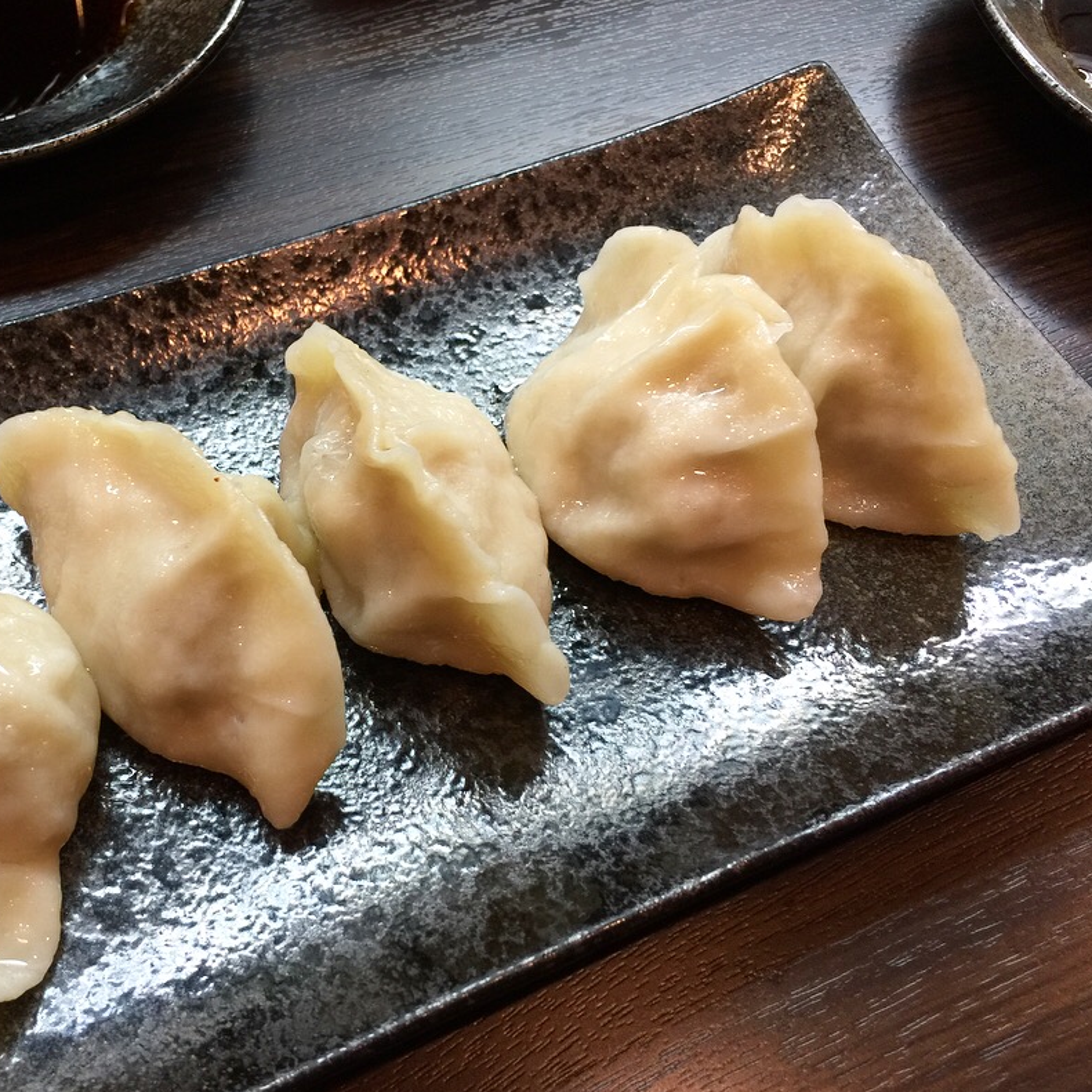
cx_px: 352
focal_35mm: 35
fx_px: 1249
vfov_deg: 47.2
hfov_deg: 46.4
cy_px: 554
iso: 50
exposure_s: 1/15
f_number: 2.2
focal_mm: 4.15
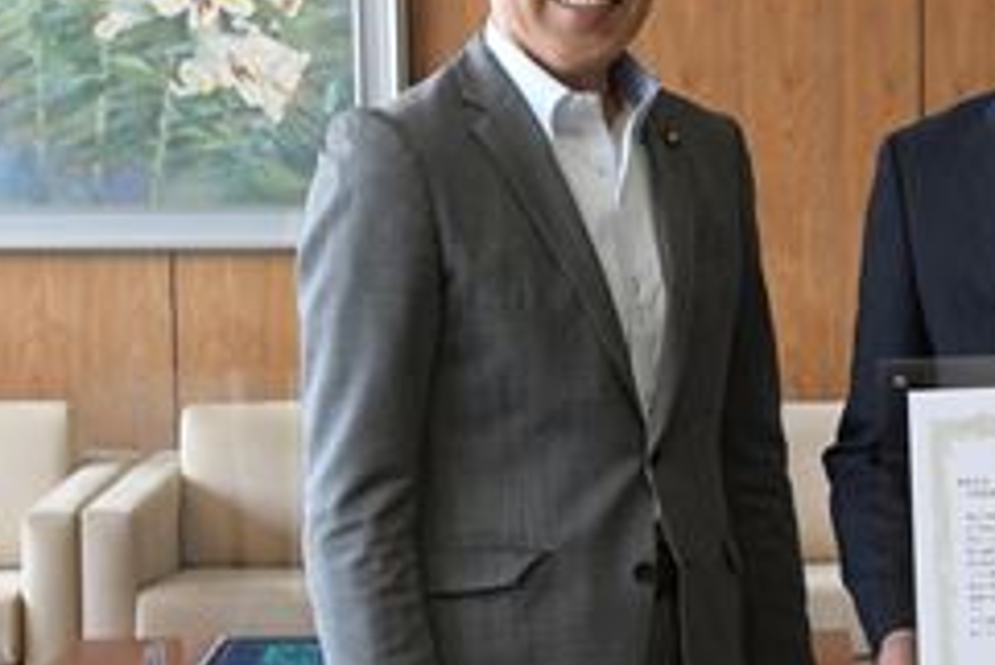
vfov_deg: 11.6
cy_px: 304
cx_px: 834
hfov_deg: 17.2
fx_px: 3263
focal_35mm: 118
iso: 2000
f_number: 7.1
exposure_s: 1/200
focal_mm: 38
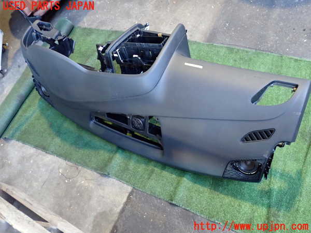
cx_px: 156
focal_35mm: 30
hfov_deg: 60.0
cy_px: 116
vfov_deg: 46.8
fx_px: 270
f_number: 2.3
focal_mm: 5.4
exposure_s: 1/30
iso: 800
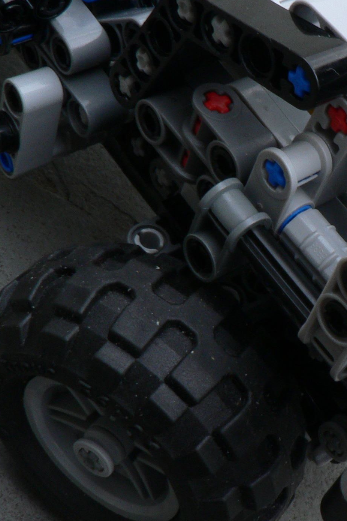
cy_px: 235
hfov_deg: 19.1
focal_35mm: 69
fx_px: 998
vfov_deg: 29.2
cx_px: 354
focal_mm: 6
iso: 100
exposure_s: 1/25
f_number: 8
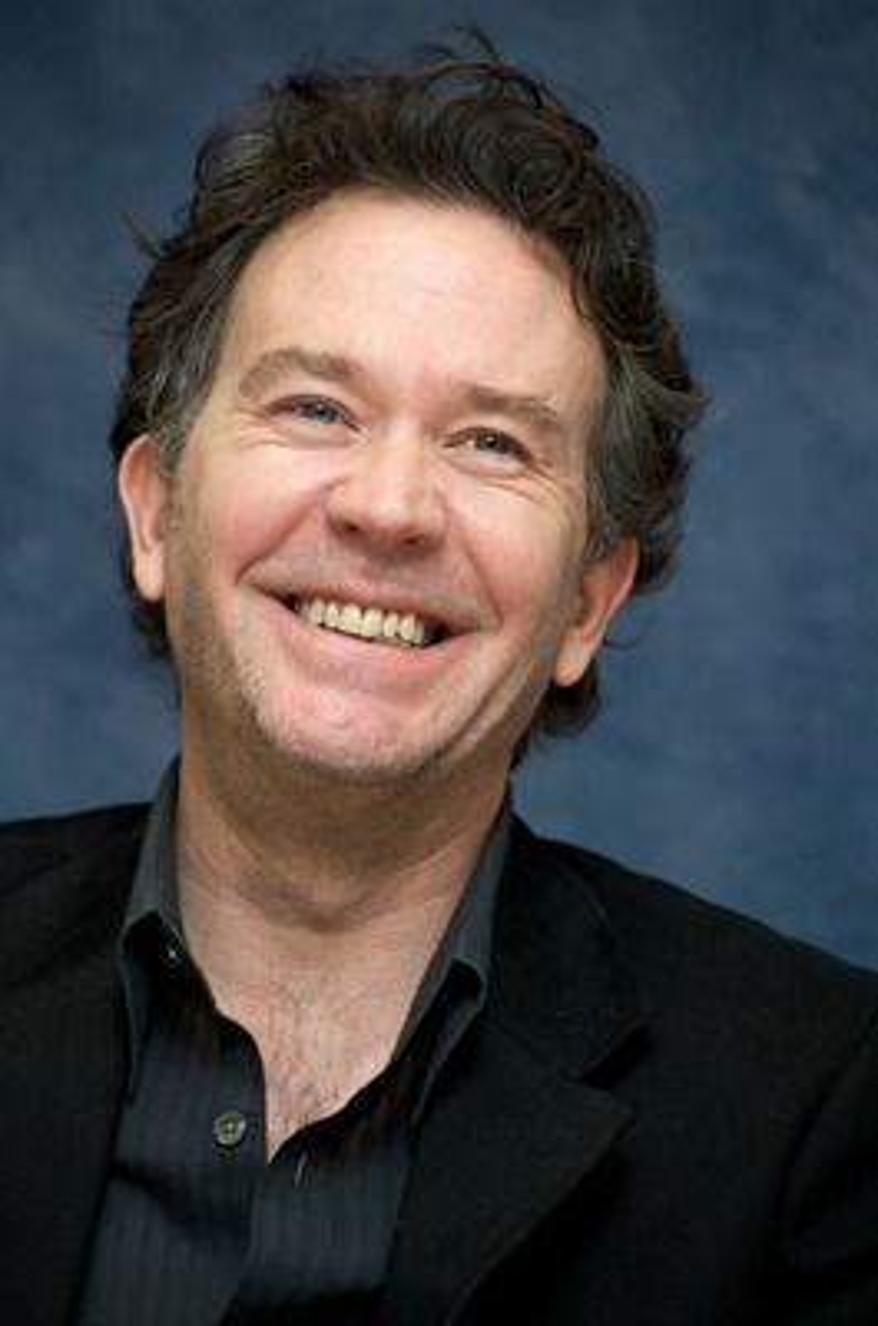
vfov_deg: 11.1
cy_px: 663
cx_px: 439
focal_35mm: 185
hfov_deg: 7.4
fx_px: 6797
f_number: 5.6
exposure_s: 1/60
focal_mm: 185
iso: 640
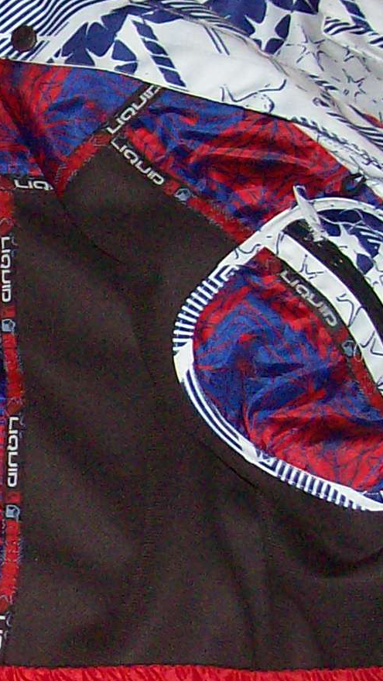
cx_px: -376
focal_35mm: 127
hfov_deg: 9.0
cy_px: 383
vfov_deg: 16.9
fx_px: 2291
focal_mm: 6
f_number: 2.7
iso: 140
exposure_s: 1/64
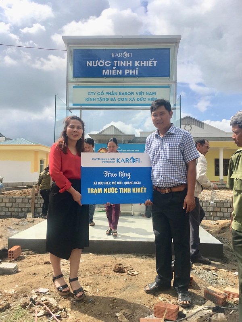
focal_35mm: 29
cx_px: 121
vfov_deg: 61.7
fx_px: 270
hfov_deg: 48.2
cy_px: 161
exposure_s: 1/2481
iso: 25
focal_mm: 4.15
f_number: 2.2
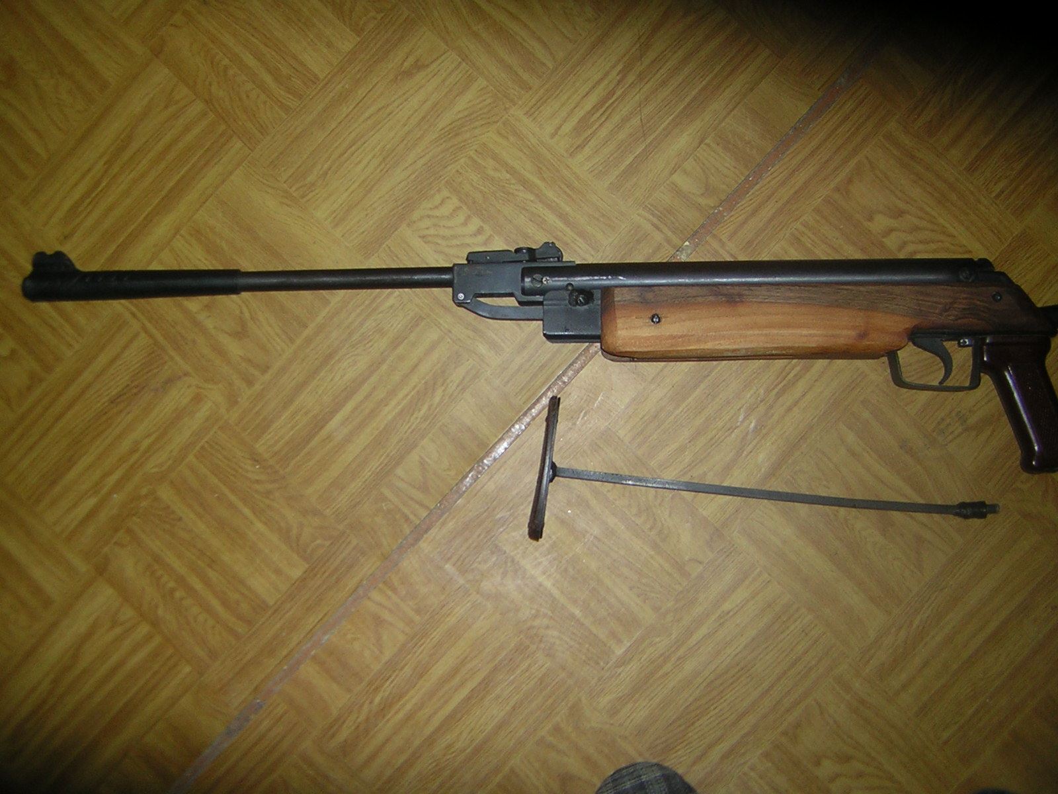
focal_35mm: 36
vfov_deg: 39.7
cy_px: 397
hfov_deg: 51.4
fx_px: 1100
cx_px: 529
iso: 50
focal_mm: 4.7
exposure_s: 1/60.1
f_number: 2.6
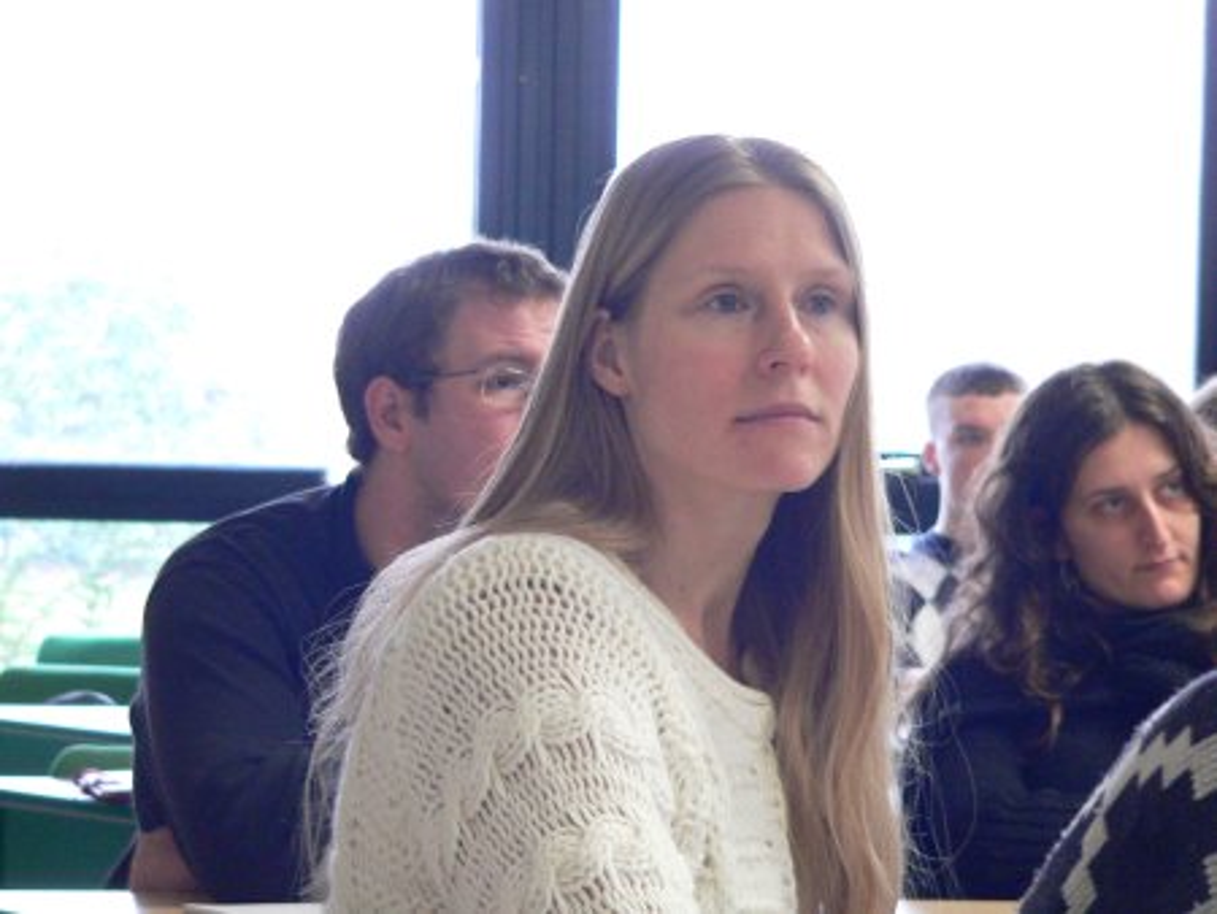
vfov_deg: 12.3
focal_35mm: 121
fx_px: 4256
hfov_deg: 16.3
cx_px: 608
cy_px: 457
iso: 400
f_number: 2.8
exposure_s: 1/20
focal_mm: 20.1
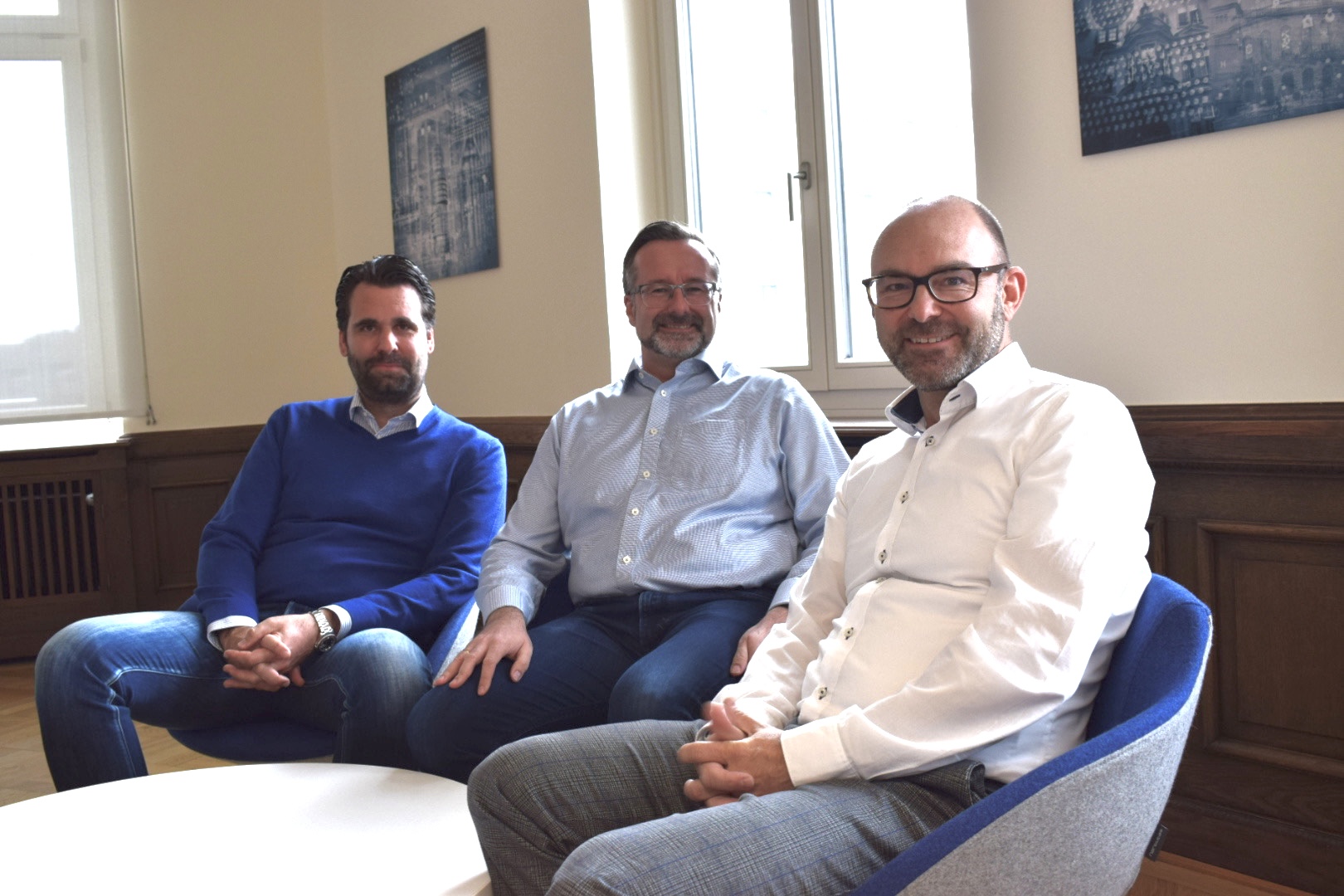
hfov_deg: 53.1
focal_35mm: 36
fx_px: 1344
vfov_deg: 36.9
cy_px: 448
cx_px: 672
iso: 400
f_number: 7.1
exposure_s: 1/30
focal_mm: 24
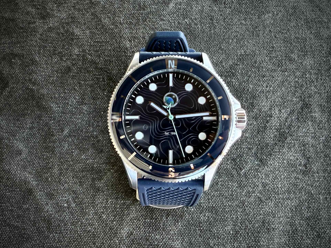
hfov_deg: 69.4
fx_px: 239
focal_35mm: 25
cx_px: 167
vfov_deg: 54.9
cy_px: 129
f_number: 2.2
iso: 320
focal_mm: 2.22
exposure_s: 1/97
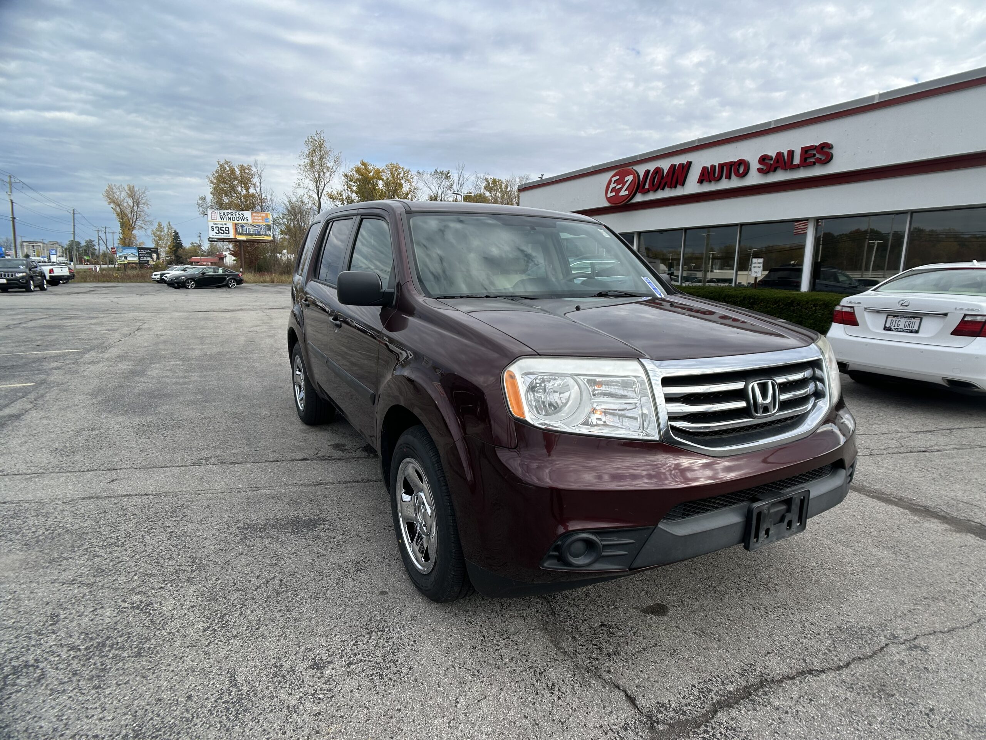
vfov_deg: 53.1
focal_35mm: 26
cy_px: 370
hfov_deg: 67.3
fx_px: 741
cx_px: 493
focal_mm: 5.7
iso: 50
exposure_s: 1/1751
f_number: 1.5
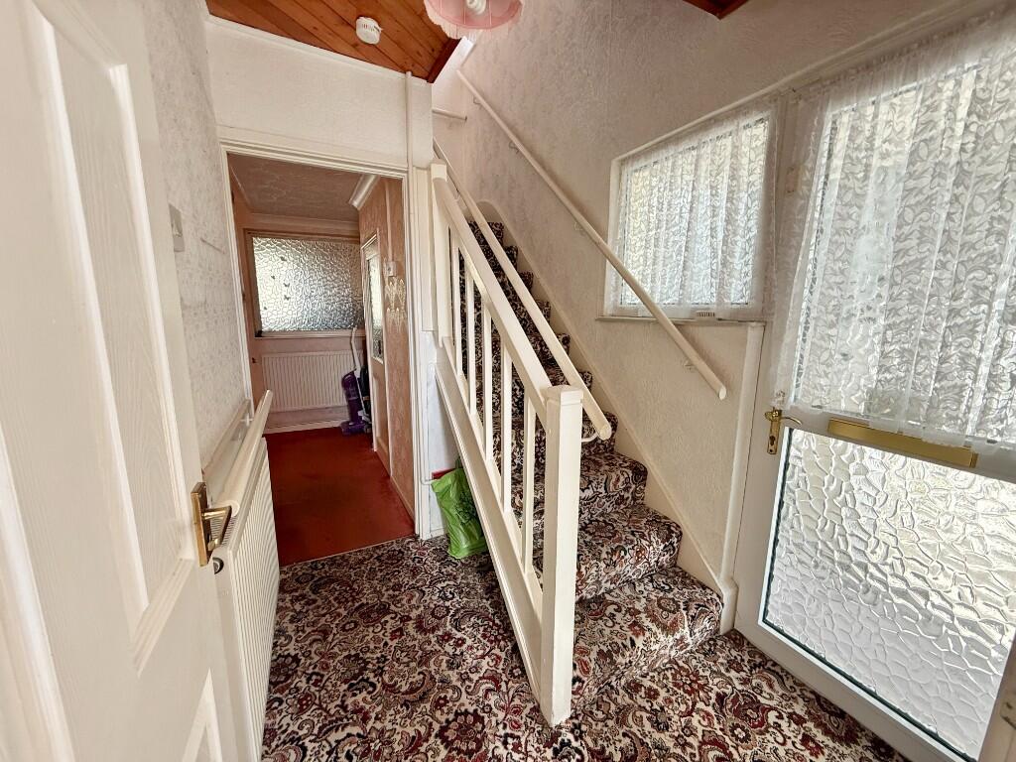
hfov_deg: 102.1
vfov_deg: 85.7
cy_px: 381
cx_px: 508
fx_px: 411
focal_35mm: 14
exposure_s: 1/99
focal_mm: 2.22
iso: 160
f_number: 2.2
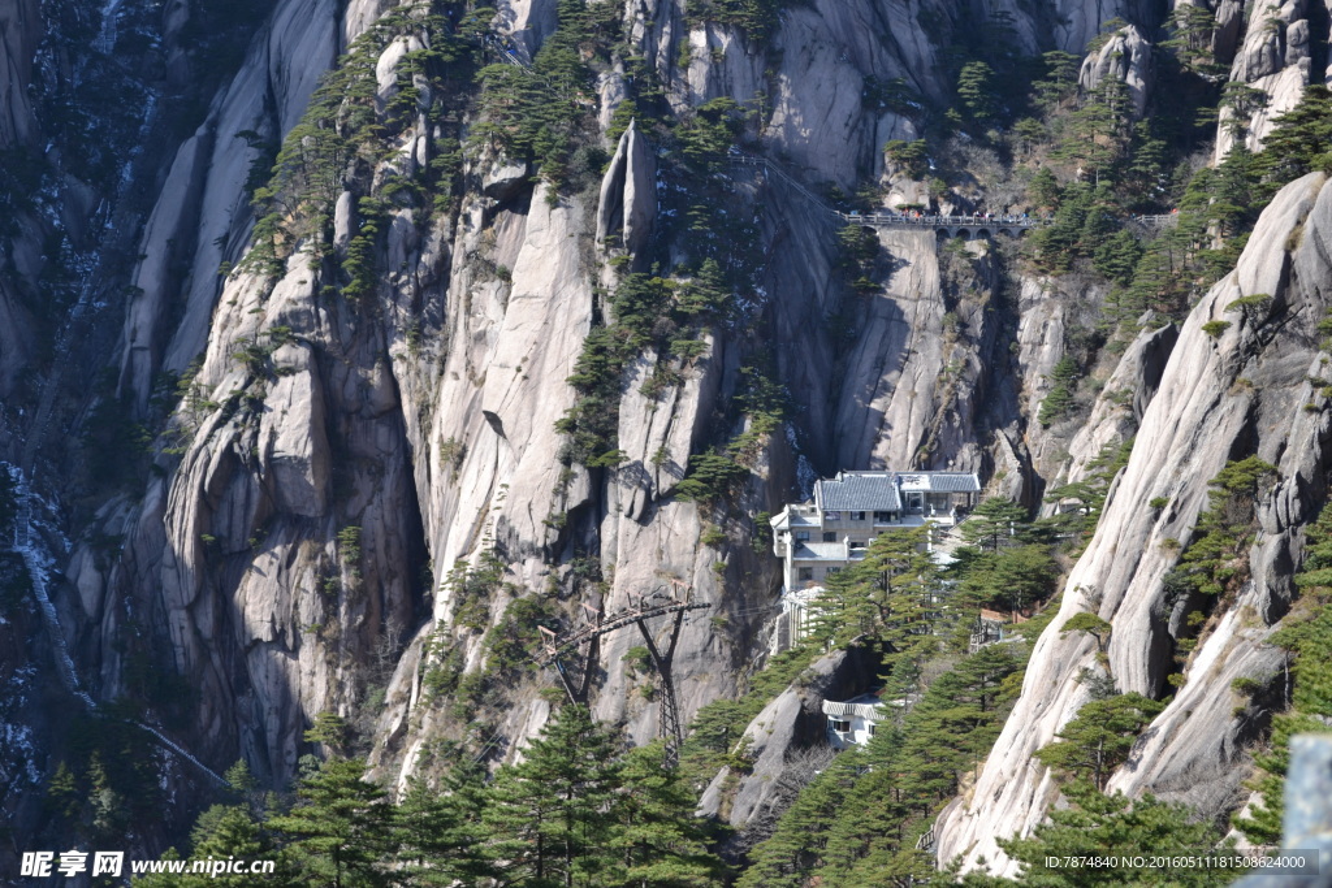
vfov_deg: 20.2
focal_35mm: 68
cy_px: 444
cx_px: 666
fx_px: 2498
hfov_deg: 29.9
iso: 100
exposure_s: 1/125
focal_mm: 45
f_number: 5.6
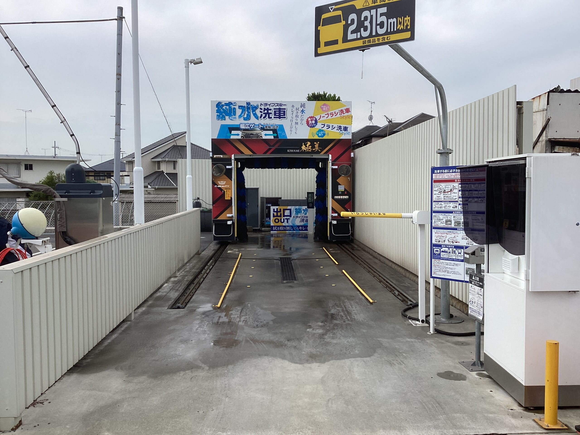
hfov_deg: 58.4
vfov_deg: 45.4
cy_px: 218
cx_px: 290
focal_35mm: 31
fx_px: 519
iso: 25
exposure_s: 1/947
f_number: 2.4
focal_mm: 3.3
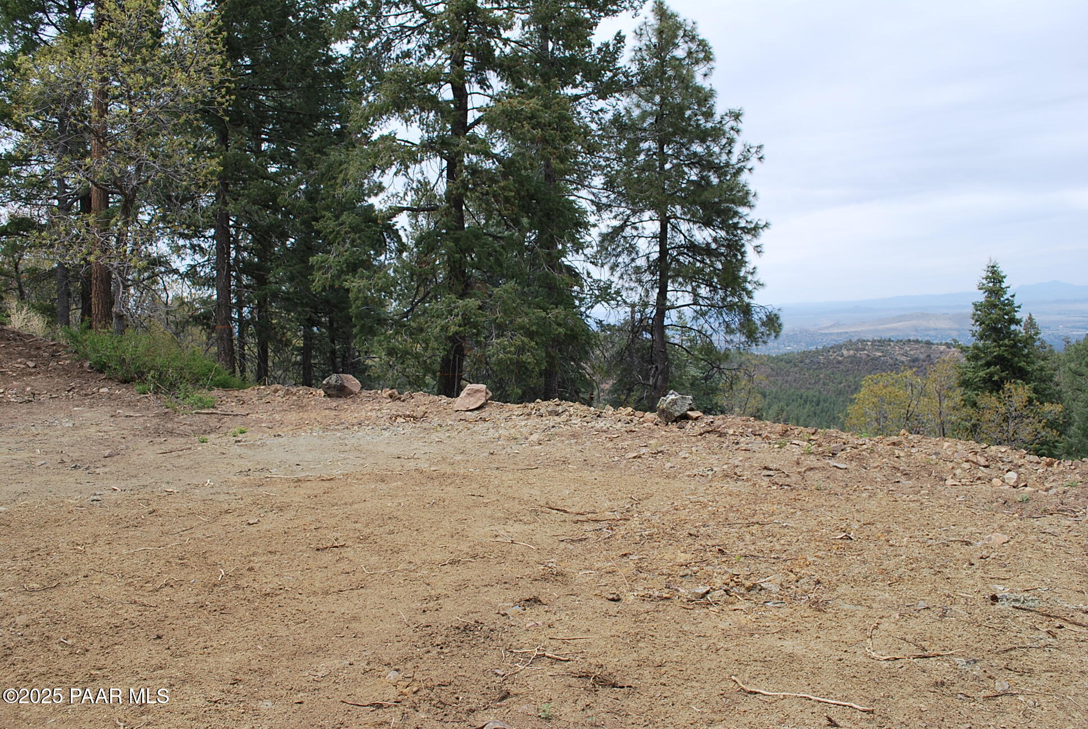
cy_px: 364
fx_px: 908
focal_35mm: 30
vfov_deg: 43.7
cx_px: 544
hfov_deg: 61.9
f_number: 7.1
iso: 100
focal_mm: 20
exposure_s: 1/200
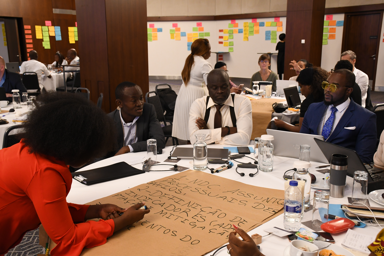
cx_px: 192
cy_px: 128
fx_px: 416
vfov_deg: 34.2
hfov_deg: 49.6
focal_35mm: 39
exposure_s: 1/40
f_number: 6.3
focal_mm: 26
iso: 1600
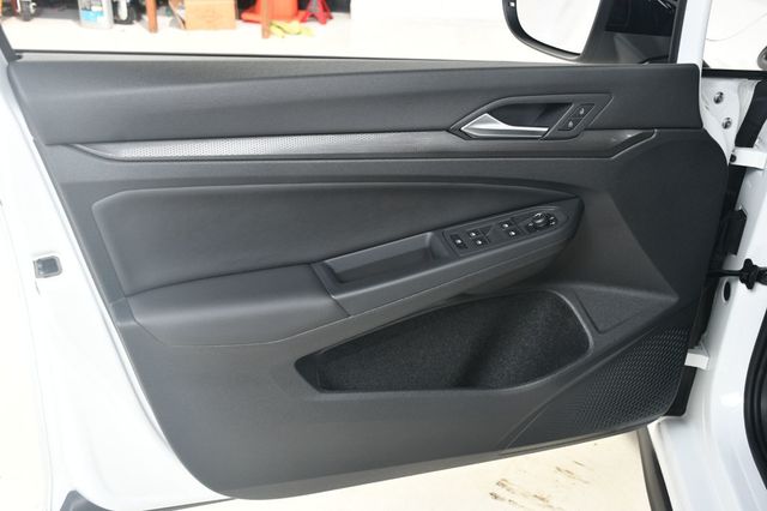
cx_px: 384
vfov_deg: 34.2
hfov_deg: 49.6
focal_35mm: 39
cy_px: 256
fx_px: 830
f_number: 5.6
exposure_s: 1/160
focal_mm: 26
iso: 100
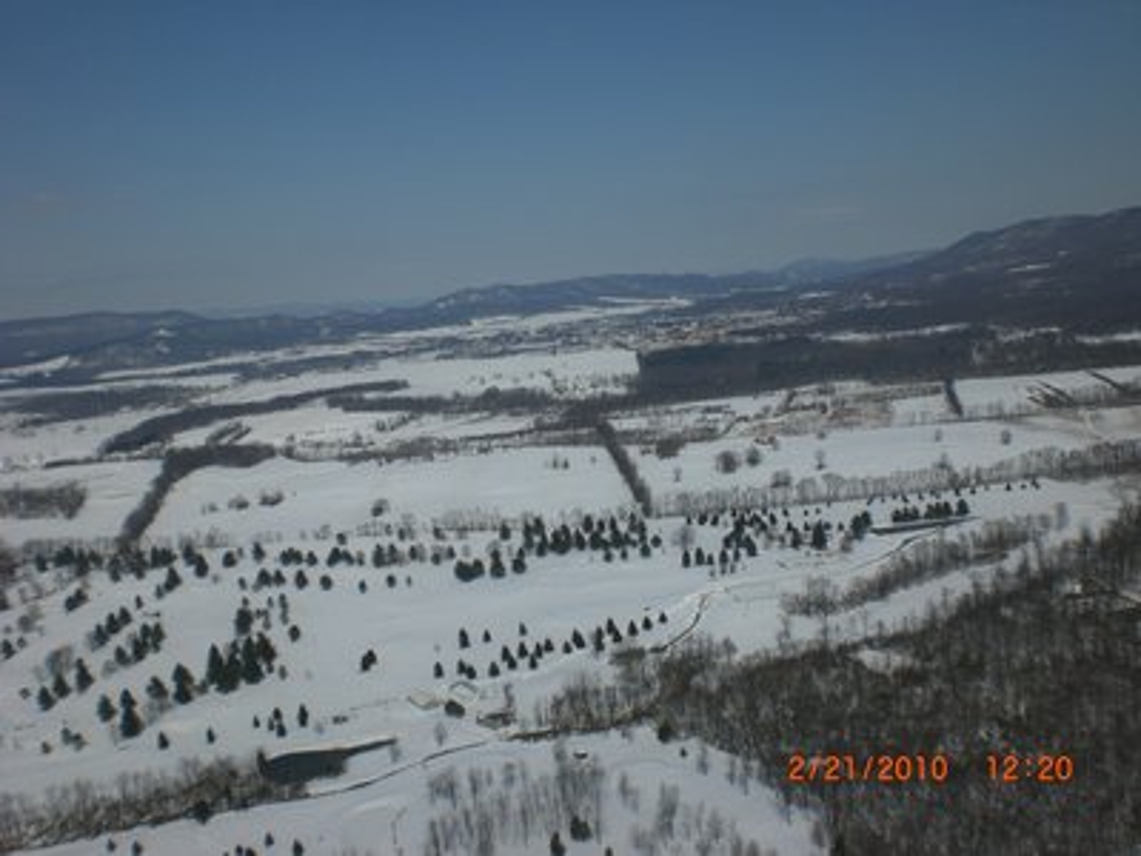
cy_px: 428
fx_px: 1253
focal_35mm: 38
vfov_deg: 37.7
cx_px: 570
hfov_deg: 49.0
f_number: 4.4
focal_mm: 6.3
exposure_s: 1/2000
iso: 50
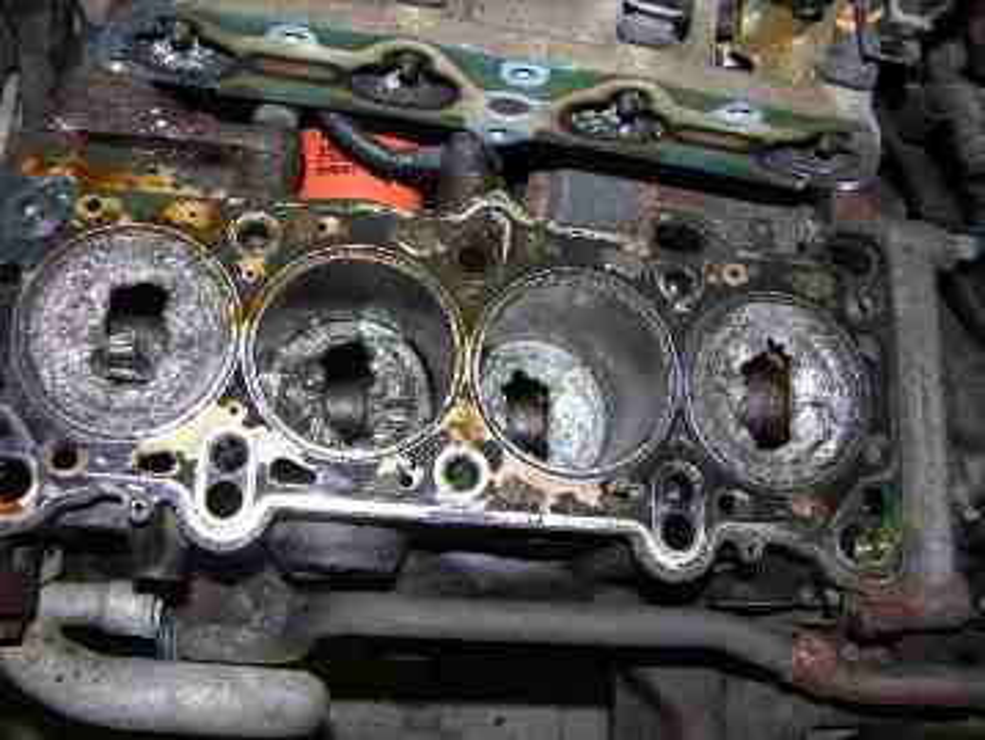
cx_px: 492
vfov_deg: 40.7
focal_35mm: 35
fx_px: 997
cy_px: 370
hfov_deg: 52.6
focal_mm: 8.9
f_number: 2.8
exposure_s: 1/60.1
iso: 50
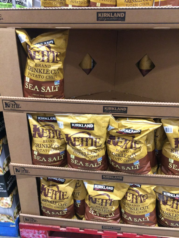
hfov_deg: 48.2
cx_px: 90
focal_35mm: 29
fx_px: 200
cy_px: 119
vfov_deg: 61.7
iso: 250
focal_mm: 4.15
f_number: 2.2
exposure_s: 1/30
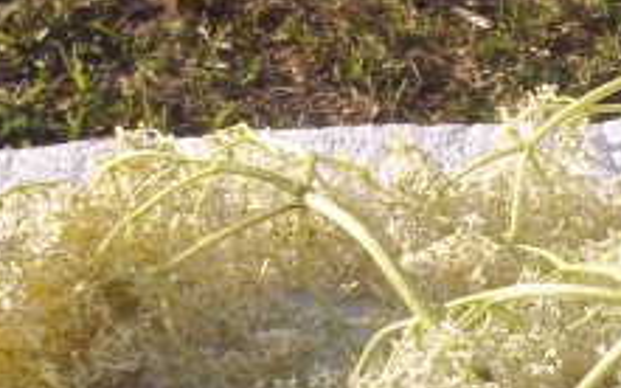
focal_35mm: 138
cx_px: 629
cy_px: 363
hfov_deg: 14.9
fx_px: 2335
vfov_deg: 9.4
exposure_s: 1/100
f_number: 8
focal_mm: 6.5
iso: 80
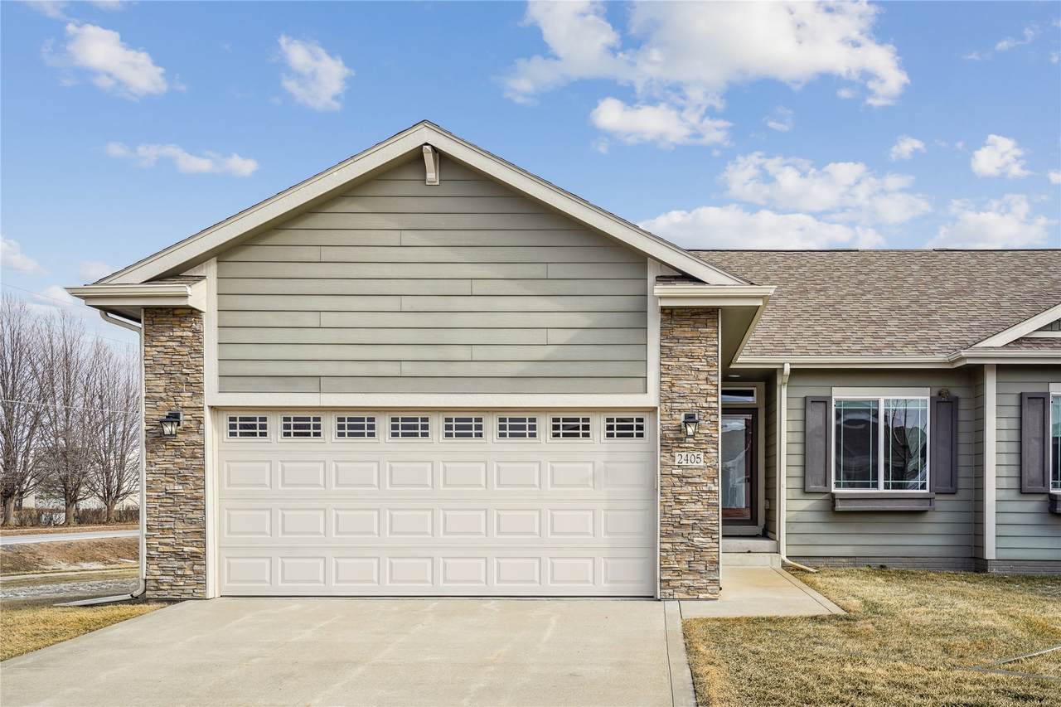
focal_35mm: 32
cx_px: 530
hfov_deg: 58.7
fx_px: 943
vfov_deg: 41.1
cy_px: 354
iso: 400
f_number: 9
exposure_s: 1/800
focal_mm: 32
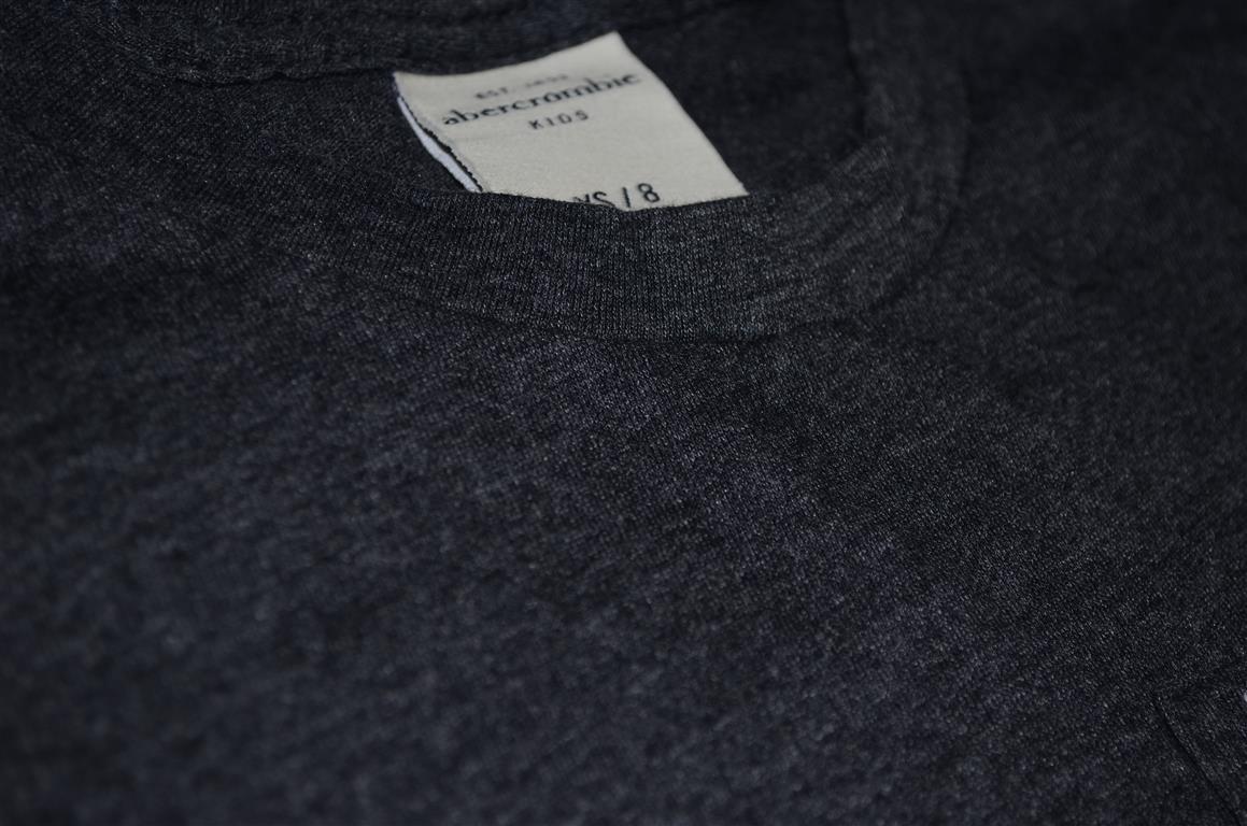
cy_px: 413
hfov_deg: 29.9
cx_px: 624
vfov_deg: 20.1
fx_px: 2334
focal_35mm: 68
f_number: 5.3
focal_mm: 45
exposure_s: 1/60
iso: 100
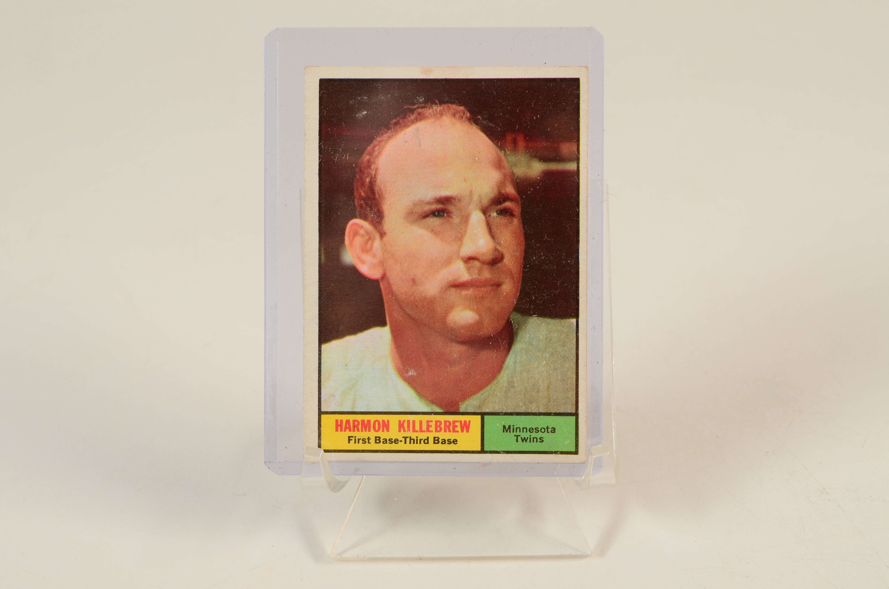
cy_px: 294
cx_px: 444
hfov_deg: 28.1
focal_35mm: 72
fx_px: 1774
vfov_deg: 18.8
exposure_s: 1/160
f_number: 13
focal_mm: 48
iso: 200
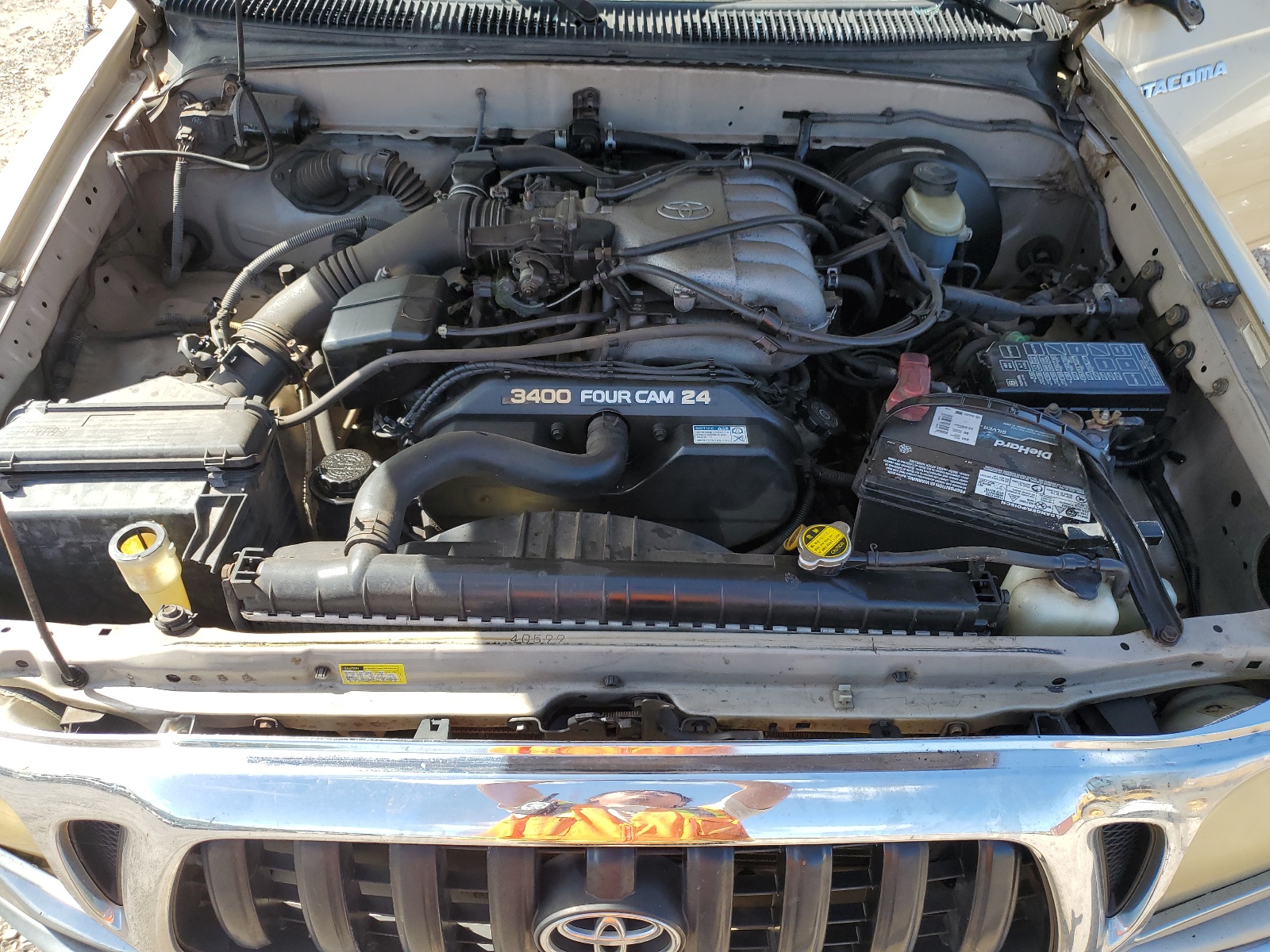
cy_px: 476
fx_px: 954
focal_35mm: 26
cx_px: 635
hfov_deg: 67.3
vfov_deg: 53.1
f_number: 1.5
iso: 50
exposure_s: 1/833
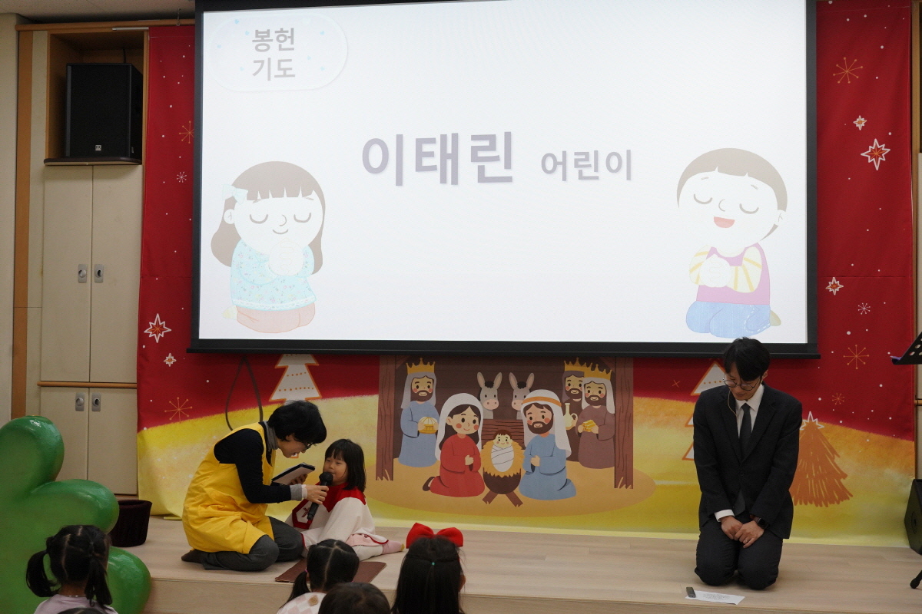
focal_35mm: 40
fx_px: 1024
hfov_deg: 48.5
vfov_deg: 33.4
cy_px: 307
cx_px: 461
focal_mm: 40
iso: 2500
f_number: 6.3
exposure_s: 1/200
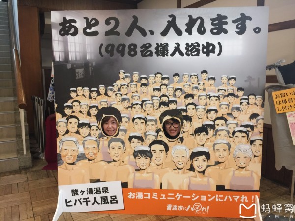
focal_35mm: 29
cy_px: 110
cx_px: 148
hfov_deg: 61.7
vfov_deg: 48.2
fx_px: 247
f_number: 2.2
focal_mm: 4.15
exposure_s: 1/15
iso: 50
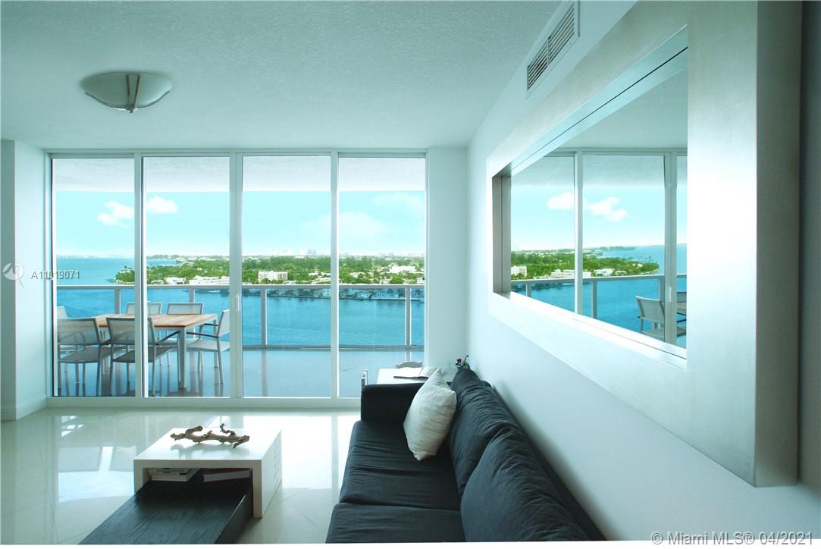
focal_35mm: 16
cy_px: 274
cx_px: 410
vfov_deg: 72.2
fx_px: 377
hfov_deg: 94.9
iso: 400
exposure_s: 1/100
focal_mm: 11
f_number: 4.5
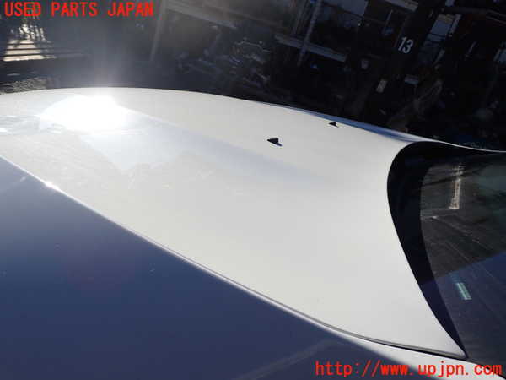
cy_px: 190
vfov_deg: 46.8
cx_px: 253
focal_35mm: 30
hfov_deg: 60.0
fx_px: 439
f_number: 9
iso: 100
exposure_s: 1/200
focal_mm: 5.4
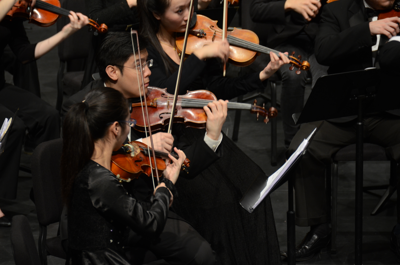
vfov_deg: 4.6
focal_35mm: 300
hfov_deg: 6.9
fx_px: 3326
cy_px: 132
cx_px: 200
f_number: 5.6
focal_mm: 200
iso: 800
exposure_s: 1/40
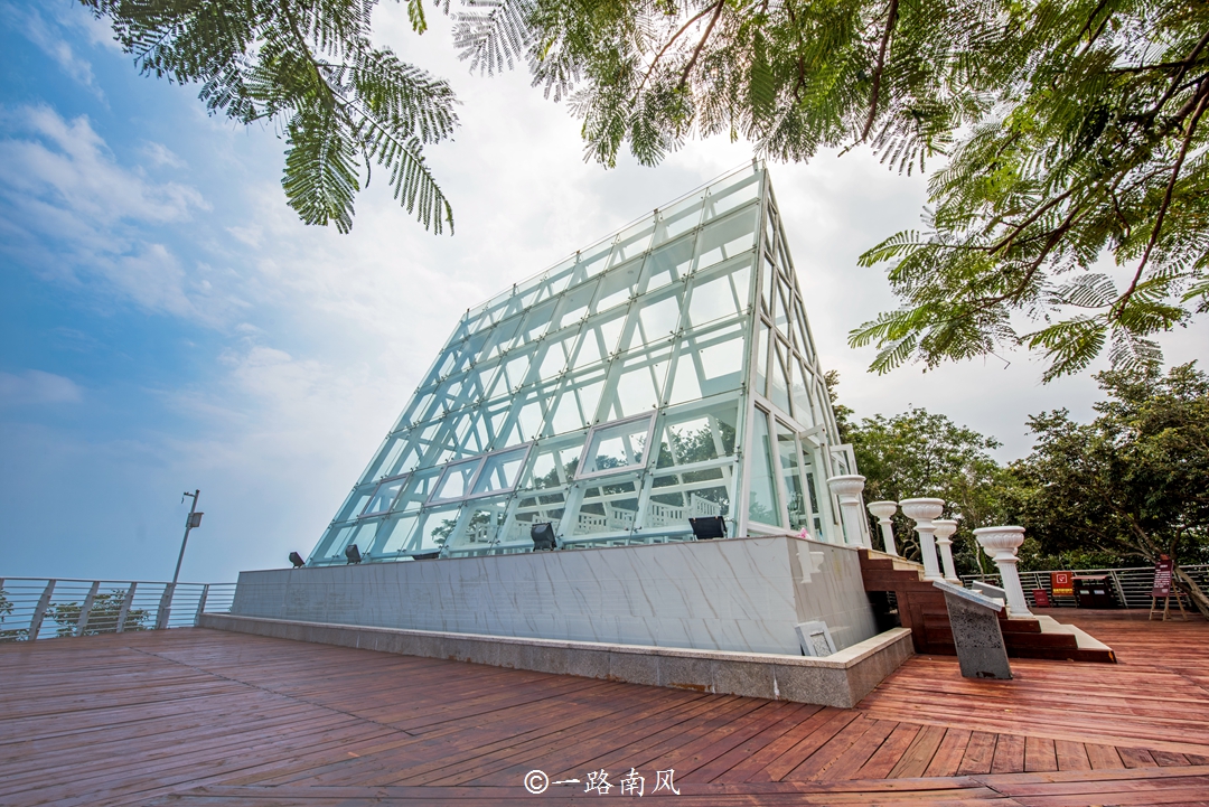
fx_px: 470
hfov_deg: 104.2
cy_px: 404
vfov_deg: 81.3
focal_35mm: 14
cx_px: 604
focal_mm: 14
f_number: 13
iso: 80
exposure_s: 1/100
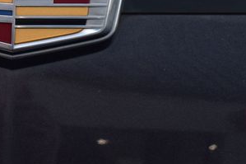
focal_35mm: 167
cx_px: 47
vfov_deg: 8.2
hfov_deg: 12.3
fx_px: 1140
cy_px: 6
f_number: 8
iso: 400
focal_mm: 52
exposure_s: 1/50
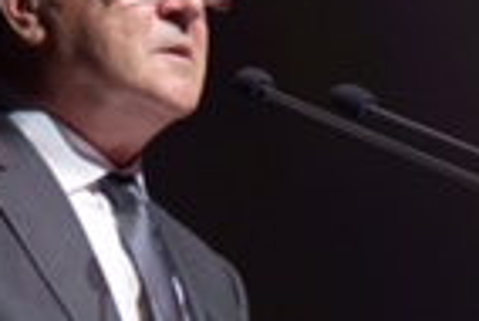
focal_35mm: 225
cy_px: -54
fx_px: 2997
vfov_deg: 6.1
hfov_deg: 9.0
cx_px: -128
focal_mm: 50
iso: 1000
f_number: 2.8
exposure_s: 1/200
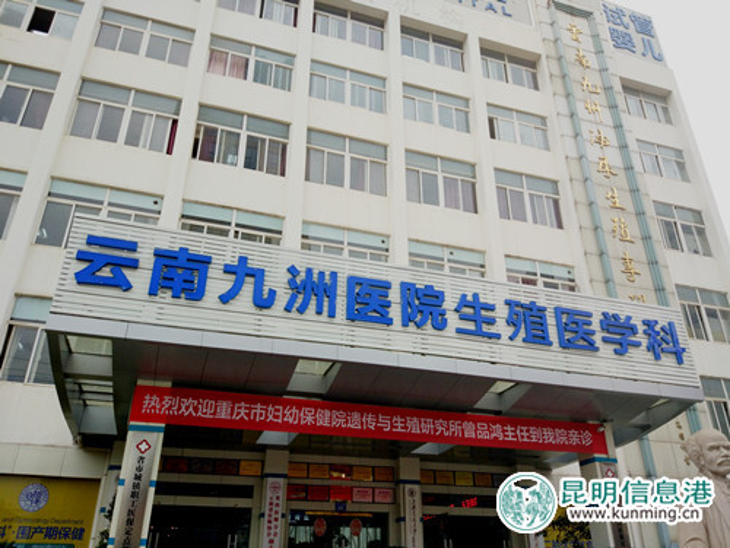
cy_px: 274
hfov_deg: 63.4
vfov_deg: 49.7
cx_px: 365
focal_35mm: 28
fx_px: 590
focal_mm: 4.26
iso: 100
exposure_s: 1/278
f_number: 2
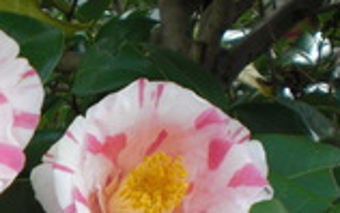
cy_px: 321
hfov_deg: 18.0
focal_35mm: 112
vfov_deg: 11.2
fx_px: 1039
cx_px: -28
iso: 64
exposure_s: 1/200
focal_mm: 6.3
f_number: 3.1
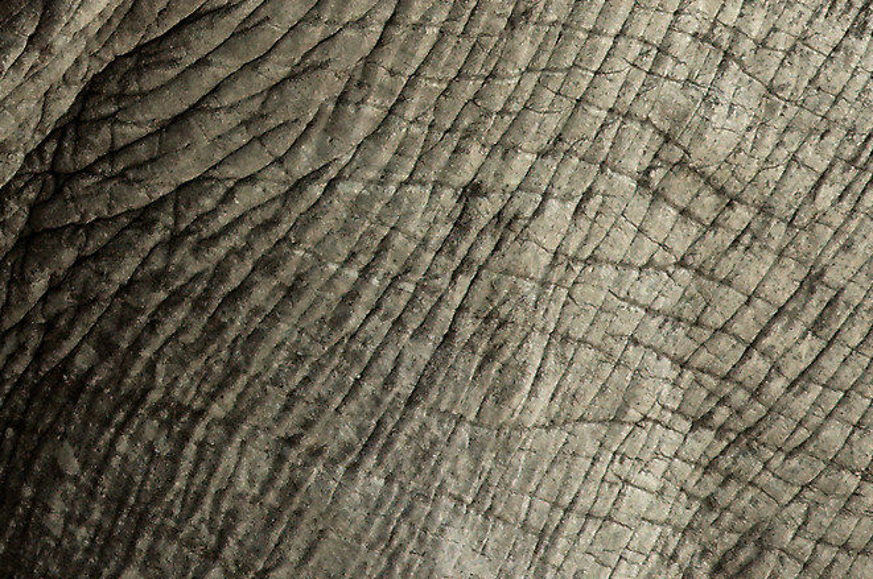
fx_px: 19129
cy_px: -321
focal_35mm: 790
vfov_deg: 1.7
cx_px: -403
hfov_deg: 2.6
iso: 320
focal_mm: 145
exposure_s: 1/80
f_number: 13
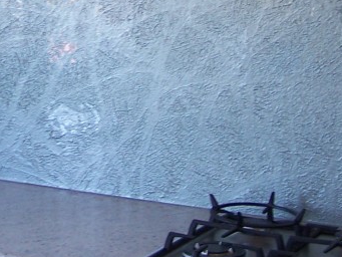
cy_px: -38
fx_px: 1127
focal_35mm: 114
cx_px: 79
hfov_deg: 17.2
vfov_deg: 12.7
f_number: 2.8
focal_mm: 6.3
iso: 100
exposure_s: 1/30
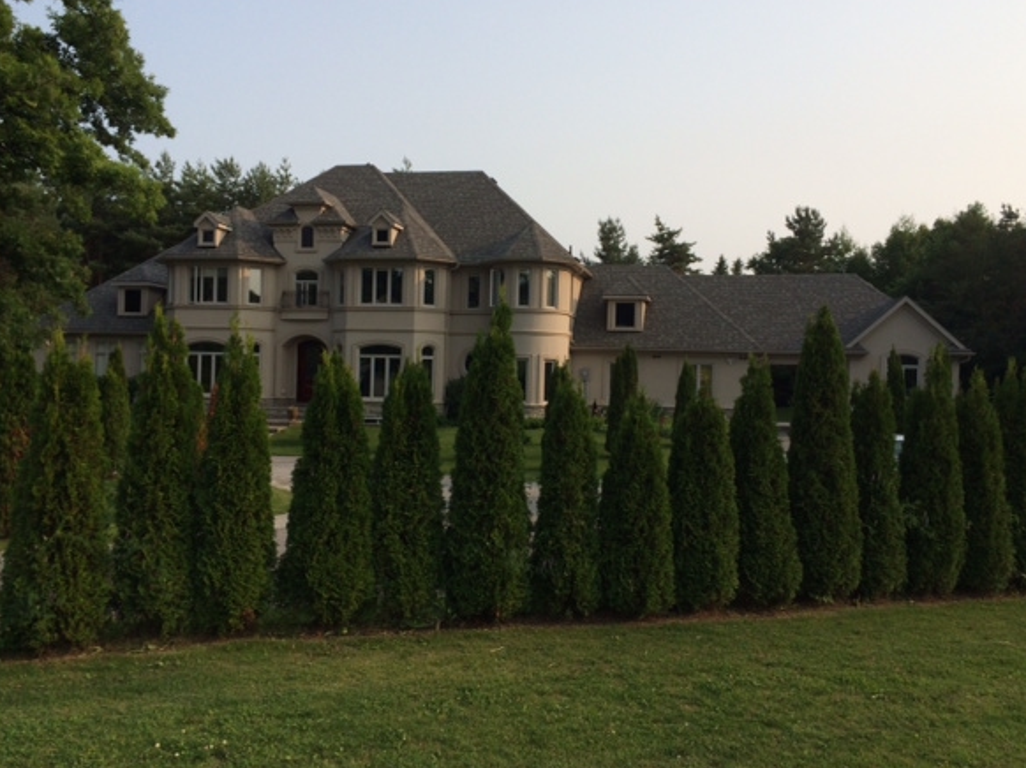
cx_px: 520
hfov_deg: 55.4
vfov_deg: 42.9
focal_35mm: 33
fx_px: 978
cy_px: 365
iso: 32
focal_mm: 4.12
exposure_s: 1/1866
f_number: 2.2
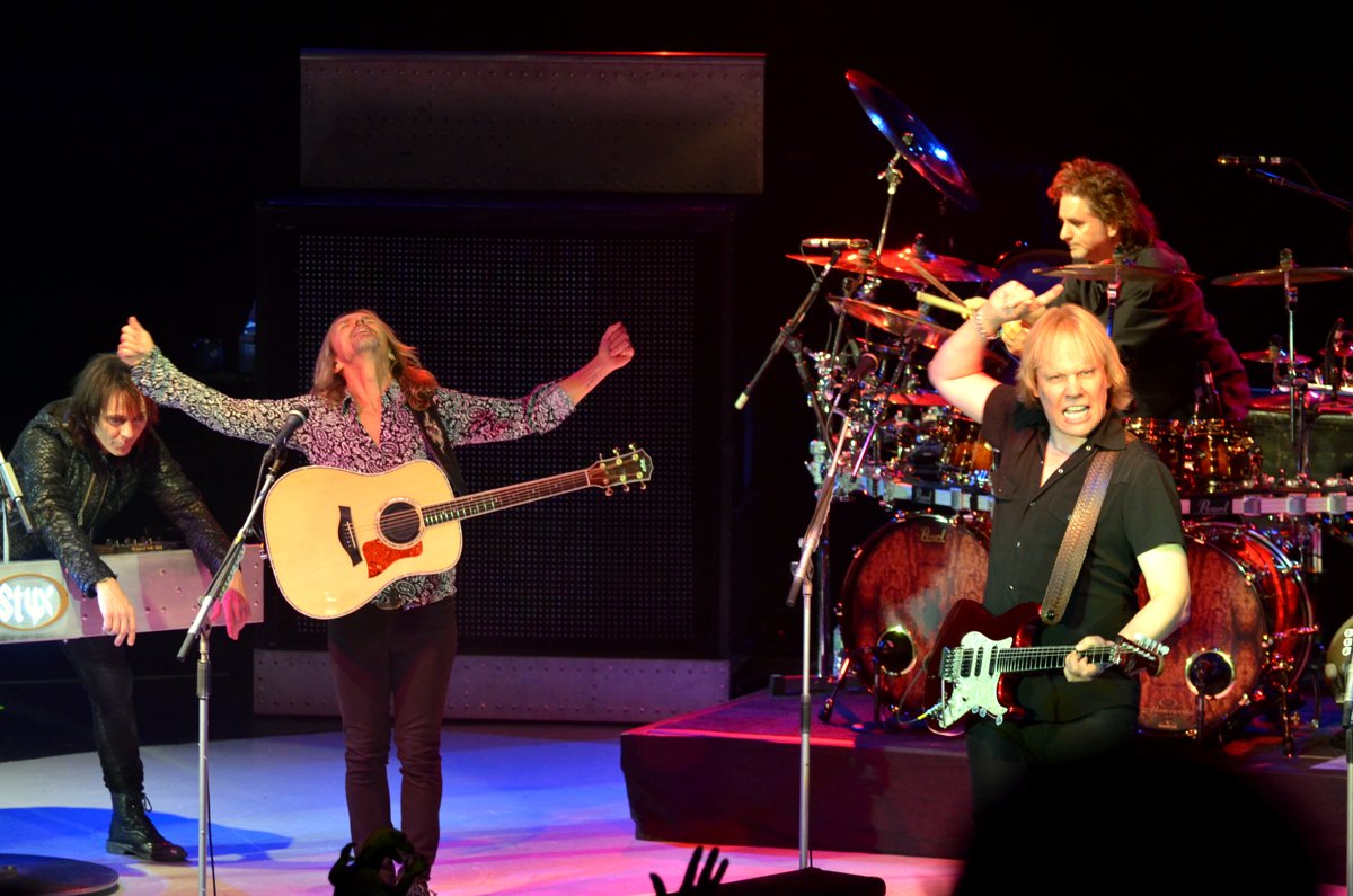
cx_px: 676
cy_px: 448
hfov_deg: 11.0
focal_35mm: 188
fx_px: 7033
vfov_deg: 7.3
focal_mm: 125
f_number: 4.8
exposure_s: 1/60
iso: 1600
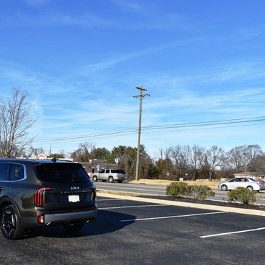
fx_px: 346
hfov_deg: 40.5
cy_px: 143
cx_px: 61
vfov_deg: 41.8
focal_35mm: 40
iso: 100
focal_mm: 18
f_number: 9
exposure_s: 1/320
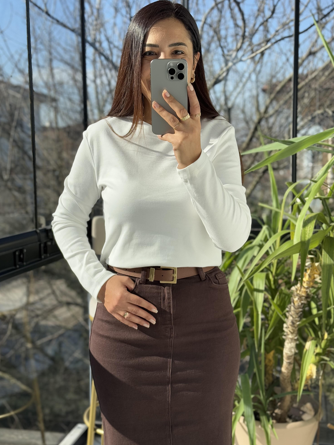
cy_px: 221
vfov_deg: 38.9
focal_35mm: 49
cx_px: 168
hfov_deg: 29.7
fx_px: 630
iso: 64
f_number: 1.78
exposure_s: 1/1133
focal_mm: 6.76
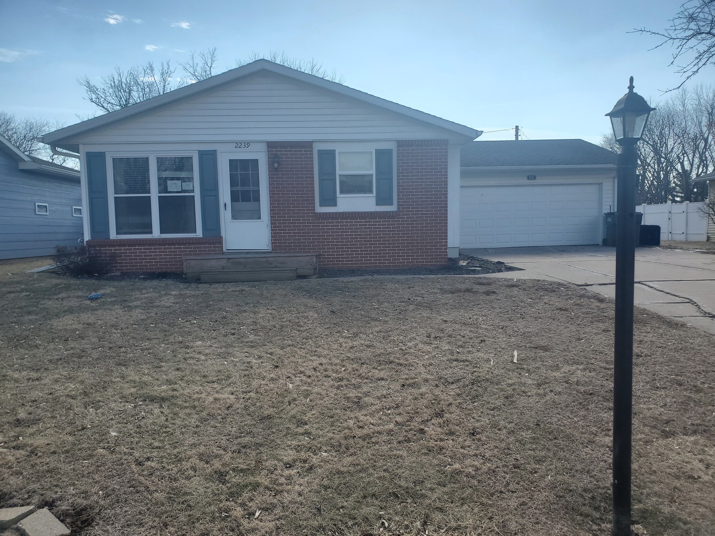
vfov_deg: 53.1
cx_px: 358
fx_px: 537
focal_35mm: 26
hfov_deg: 67.3
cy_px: 268
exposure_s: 1/1466
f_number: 2.4
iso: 50
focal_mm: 4.3
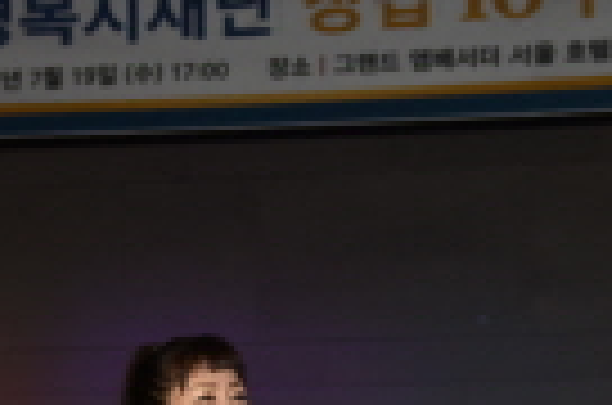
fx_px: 2001
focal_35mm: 118
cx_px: 243
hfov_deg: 17.4
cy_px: 416
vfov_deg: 11.4
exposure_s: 1/250
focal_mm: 32
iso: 100
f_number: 2.8
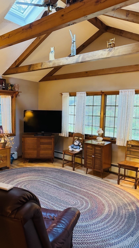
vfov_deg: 69.9
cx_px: 58
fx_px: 177
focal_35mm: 27
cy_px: 123
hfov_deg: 42.8
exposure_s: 1/60
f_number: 1.78
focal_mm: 6.76
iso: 800
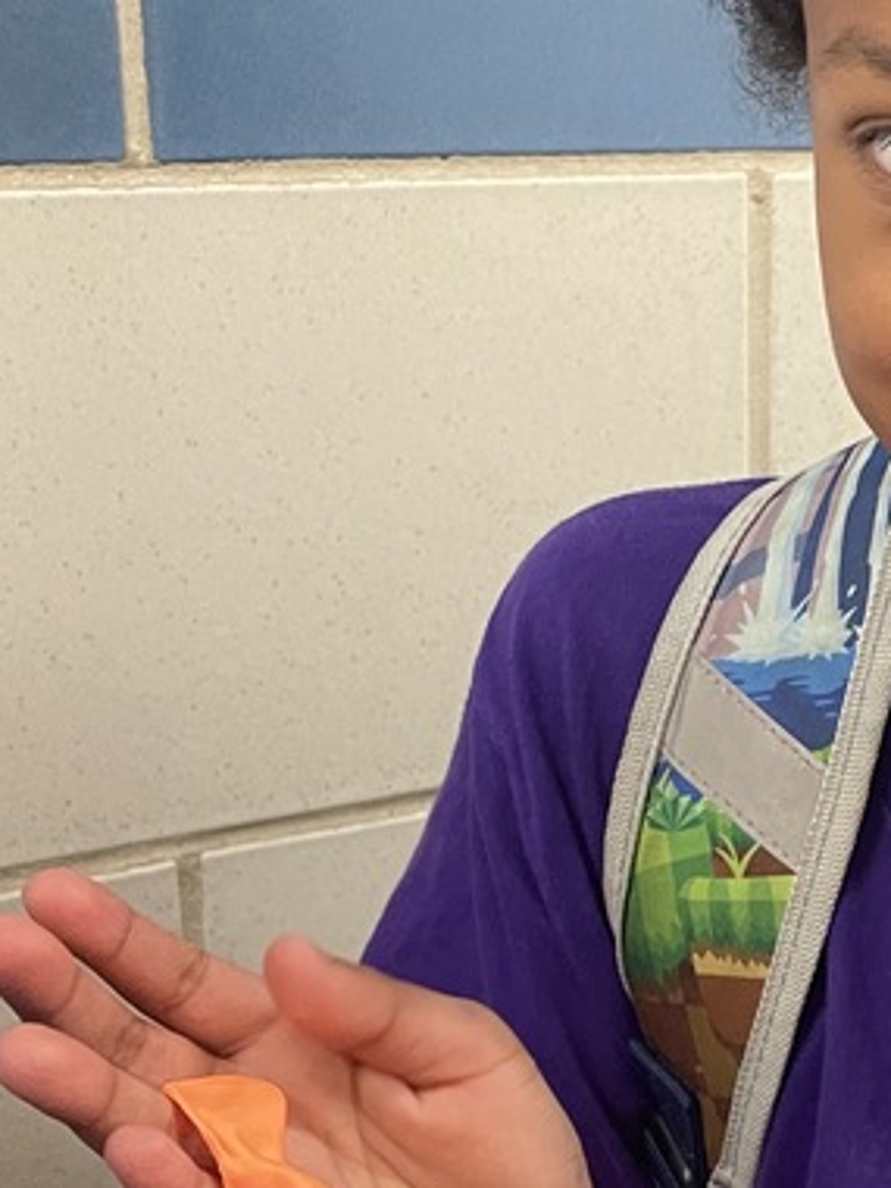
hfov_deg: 20.0
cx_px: 1013
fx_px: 2402
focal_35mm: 70
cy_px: 775
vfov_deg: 27.6
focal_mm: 4.2
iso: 320
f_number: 1.6
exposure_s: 1/60
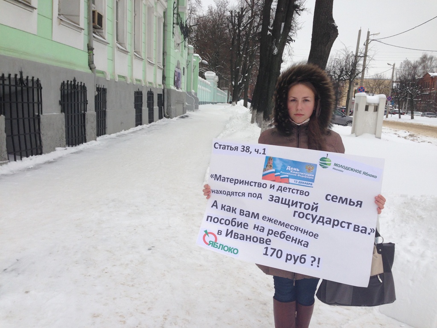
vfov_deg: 42.9
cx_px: 218
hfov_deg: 55.4
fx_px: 417
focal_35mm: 33
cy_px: 164
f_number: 2.4
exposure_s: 1/205
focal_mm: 4.12
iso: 50
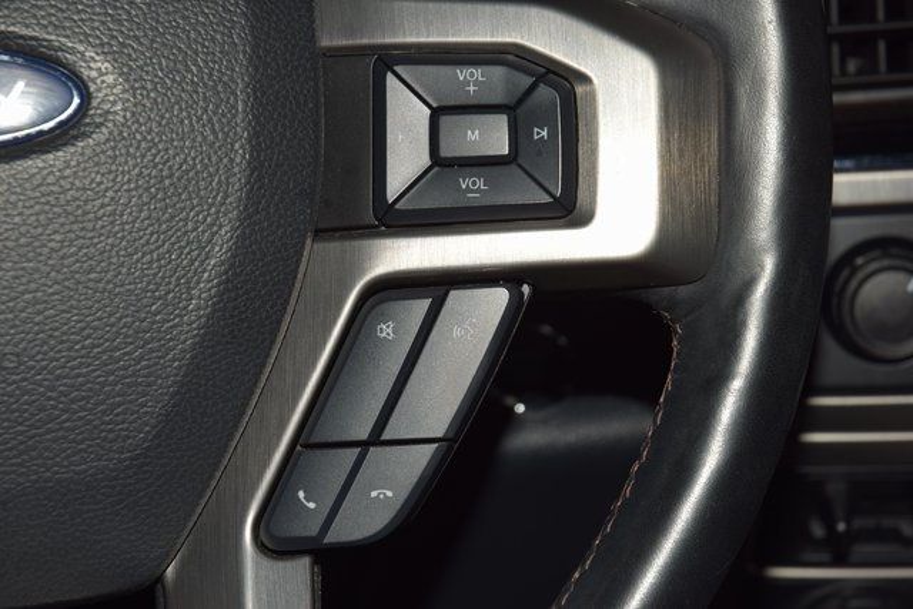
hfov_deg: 19.5
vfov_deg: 13.0
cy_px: 304
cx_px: 456
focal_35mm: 105
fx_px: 2663
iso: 100
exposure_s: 1/125
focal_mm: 70
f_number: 8
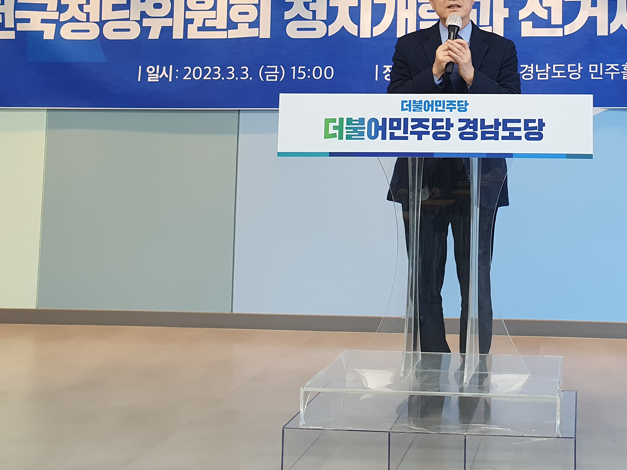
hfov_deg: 39.4
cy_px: 83
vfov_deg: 30.6
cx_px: 515
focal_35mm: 46
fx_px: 833
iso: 200
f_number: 2.4
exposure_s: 1/120
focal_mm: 4.32
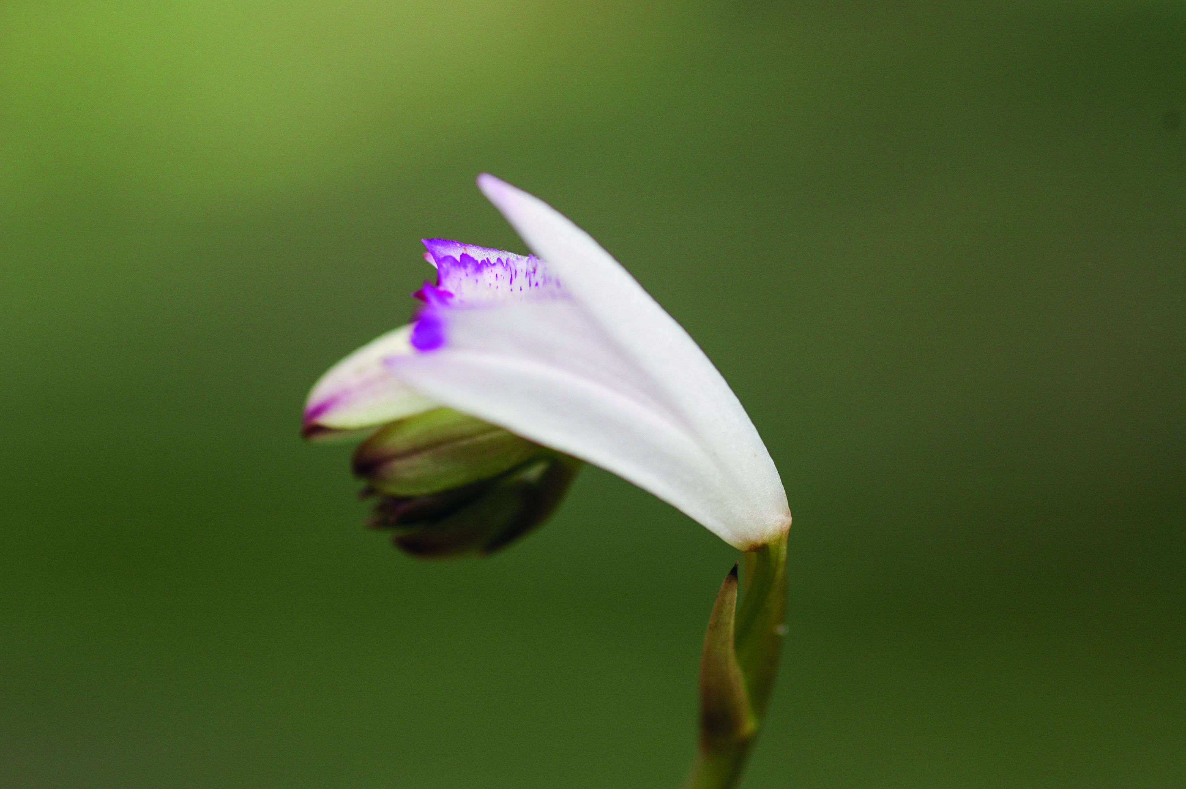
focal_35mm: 90
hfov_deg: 22.6
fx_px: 2962
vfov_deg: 15.2
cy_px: 394
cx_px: 593
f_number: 5.6
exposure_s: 1/100
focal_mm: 60
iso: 200
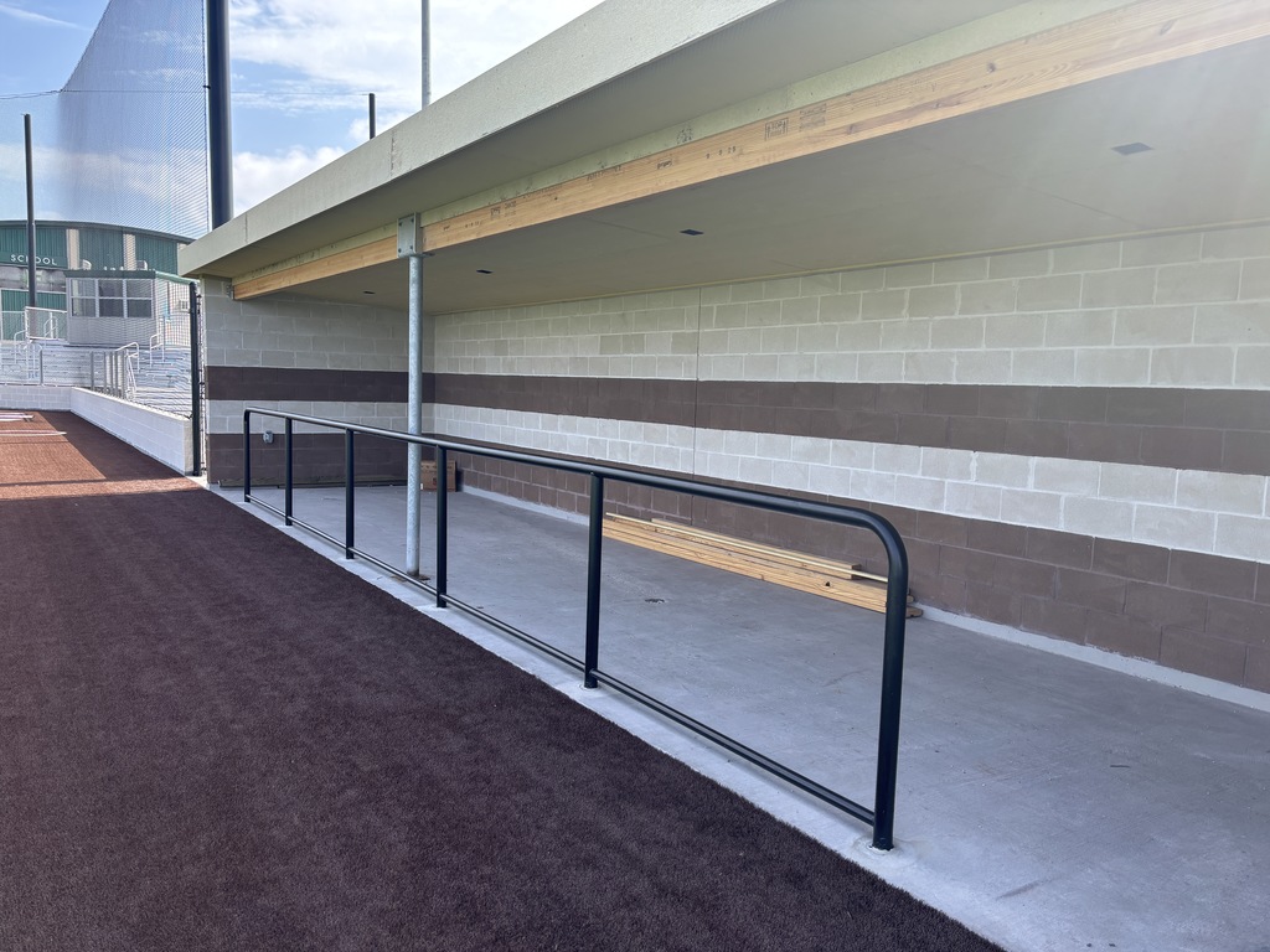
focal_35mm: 26
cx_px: 635
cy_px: 476
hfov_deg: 67.3
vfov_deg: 53.1
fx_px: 954
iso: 50
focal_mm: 5.96
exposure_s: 1/831
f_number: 1.6
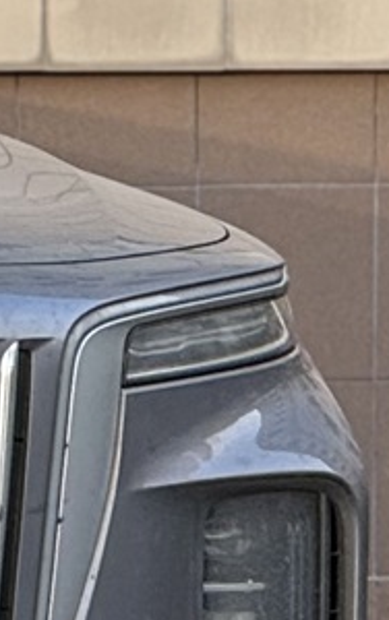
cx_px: -1004
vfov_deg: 2.4
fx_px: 14695
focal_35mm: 868
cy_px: 190
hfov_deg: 1.5
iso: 50
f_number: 2.8
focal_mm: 15.66
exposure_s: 1/119
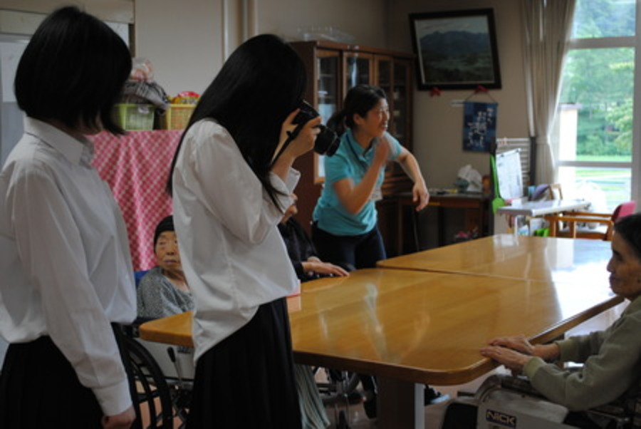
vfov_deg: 25.8
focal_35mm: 52
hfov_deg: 37.8
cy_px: 214
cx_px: 320
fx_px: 936
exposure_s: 1/30
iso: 250
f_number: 5
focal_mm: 35
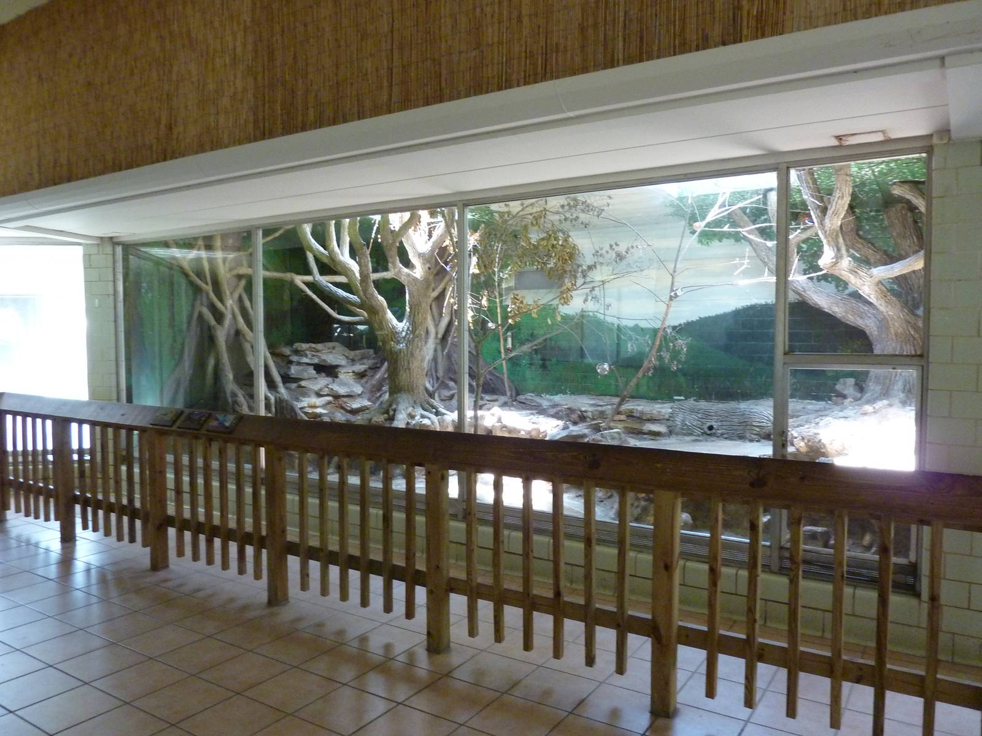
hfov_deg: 69.4
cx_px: 491
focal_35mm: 25
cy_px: 368
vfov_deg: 54.9
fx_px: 709
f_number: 3.3
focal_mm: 4.1
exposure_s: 1/20
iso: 400
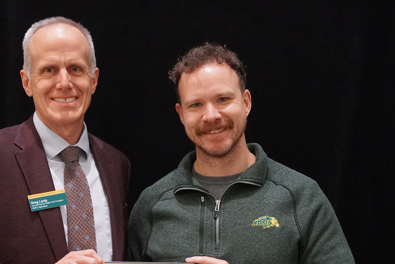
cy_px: 202
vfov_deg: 17.2
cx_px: 148
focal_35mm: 79
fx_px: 867
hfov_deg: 25.6
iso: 6400
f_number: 4.5
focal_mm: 32
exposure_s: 1/100
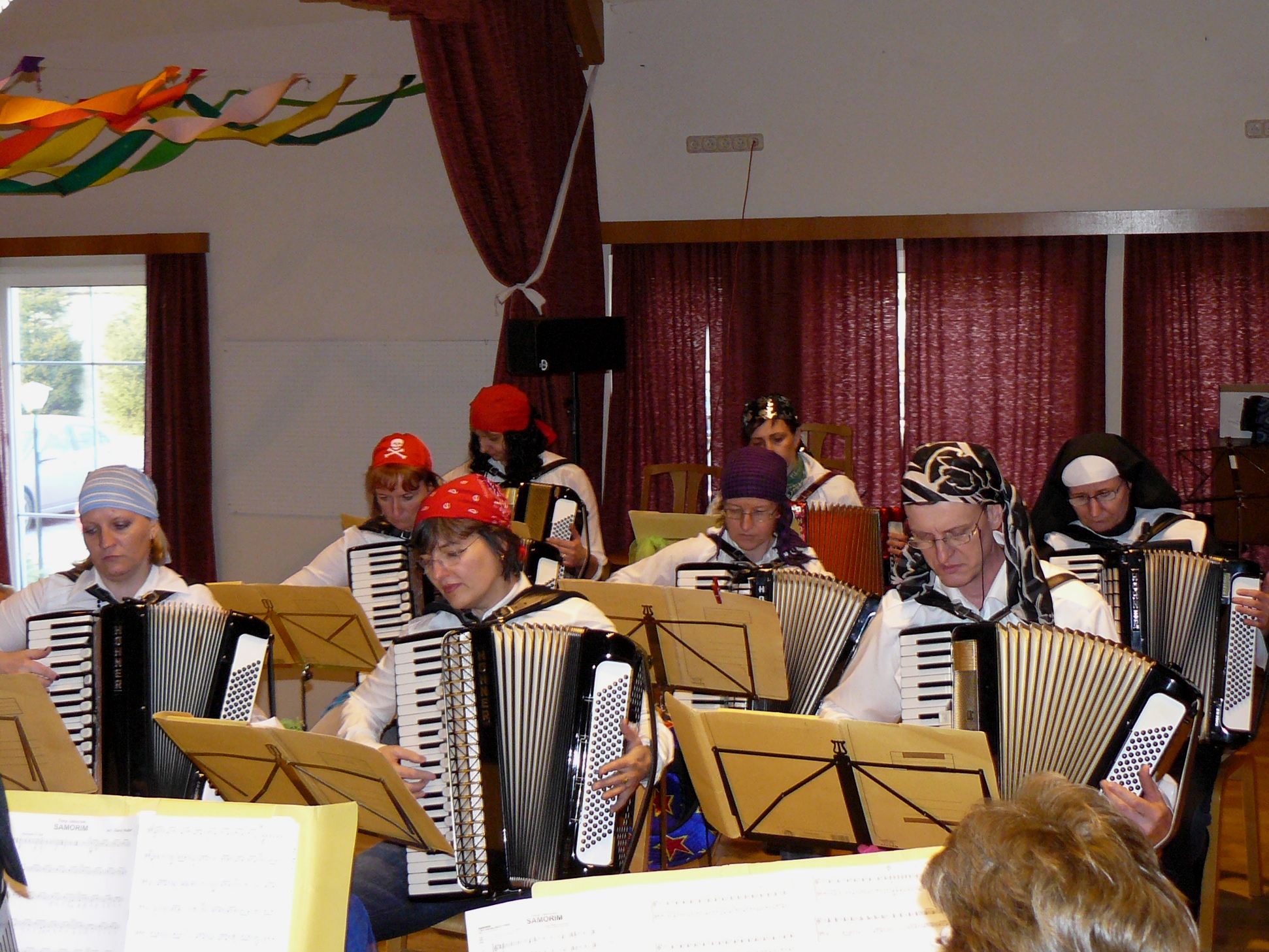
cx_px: 634
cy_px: 476
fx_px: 1320
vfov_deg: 39.7
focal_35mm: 36
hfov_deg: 51.3
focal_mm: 6
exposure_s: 1/30
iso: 200
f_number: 2.8
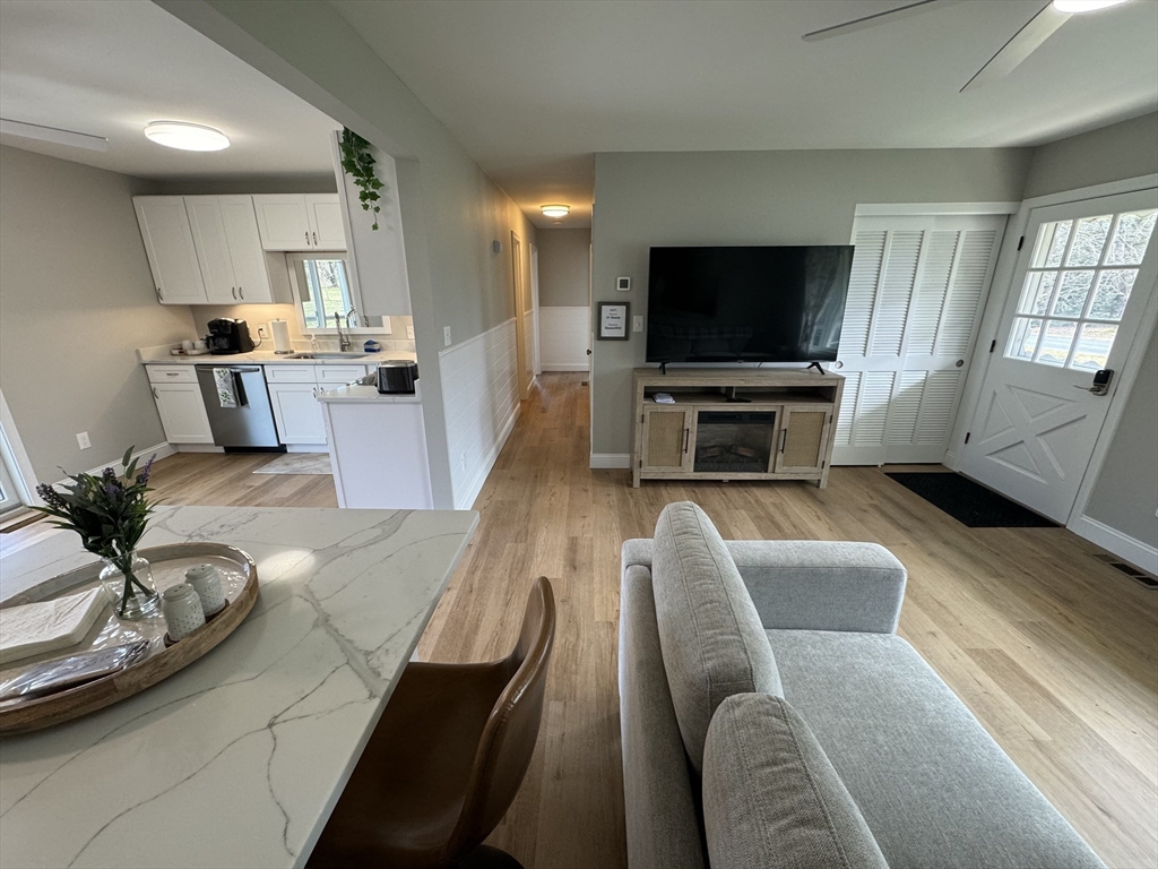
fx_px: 468
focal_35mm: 14
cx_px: 579
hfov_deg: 102.1
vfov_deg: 85.7
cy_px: 434
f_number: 2.2
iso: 160
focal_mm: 2.22
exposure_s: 1/120
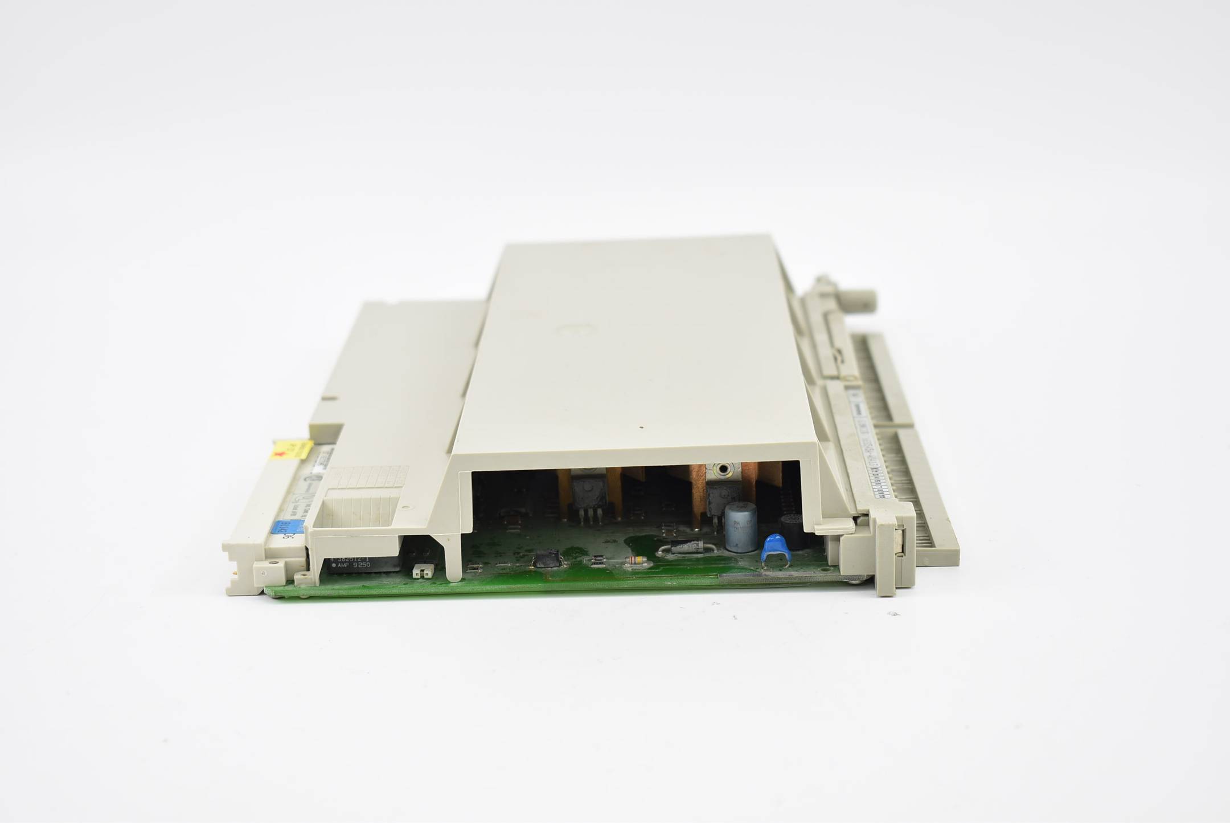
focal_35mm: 68
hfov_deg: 29.8
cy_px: 412
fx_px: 2308
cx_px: 615
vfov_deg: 20.2
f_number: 5
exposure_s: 1/25
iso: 100
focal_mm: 45
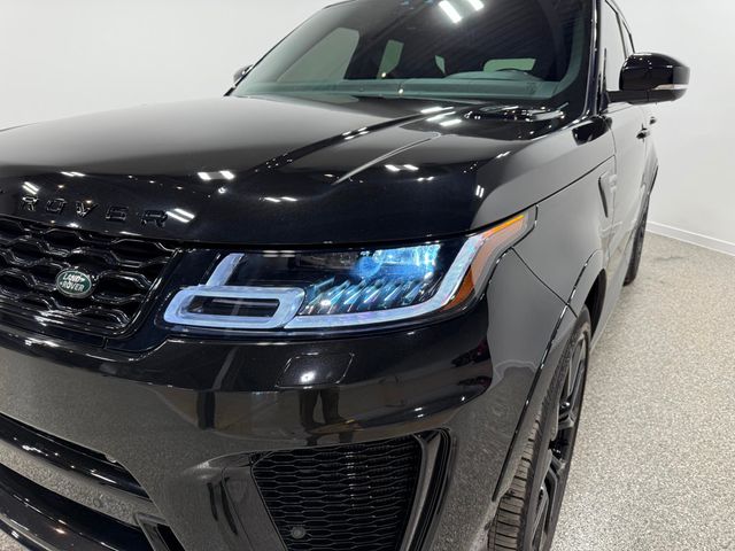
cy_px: 276
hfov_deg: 71.6
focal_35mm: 24
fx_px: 510
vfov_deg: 56.8
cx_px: 368
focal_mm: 6.76
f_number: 1.78
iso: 100
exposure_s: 1/125
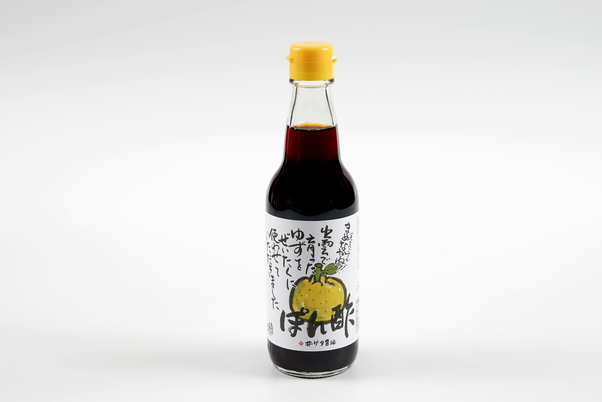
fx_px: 1021
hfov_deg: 32.9
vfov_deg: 22.3
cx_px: 301
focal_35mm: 61
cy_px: 201
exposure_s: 1/100
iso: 125
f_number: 10
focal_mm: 61
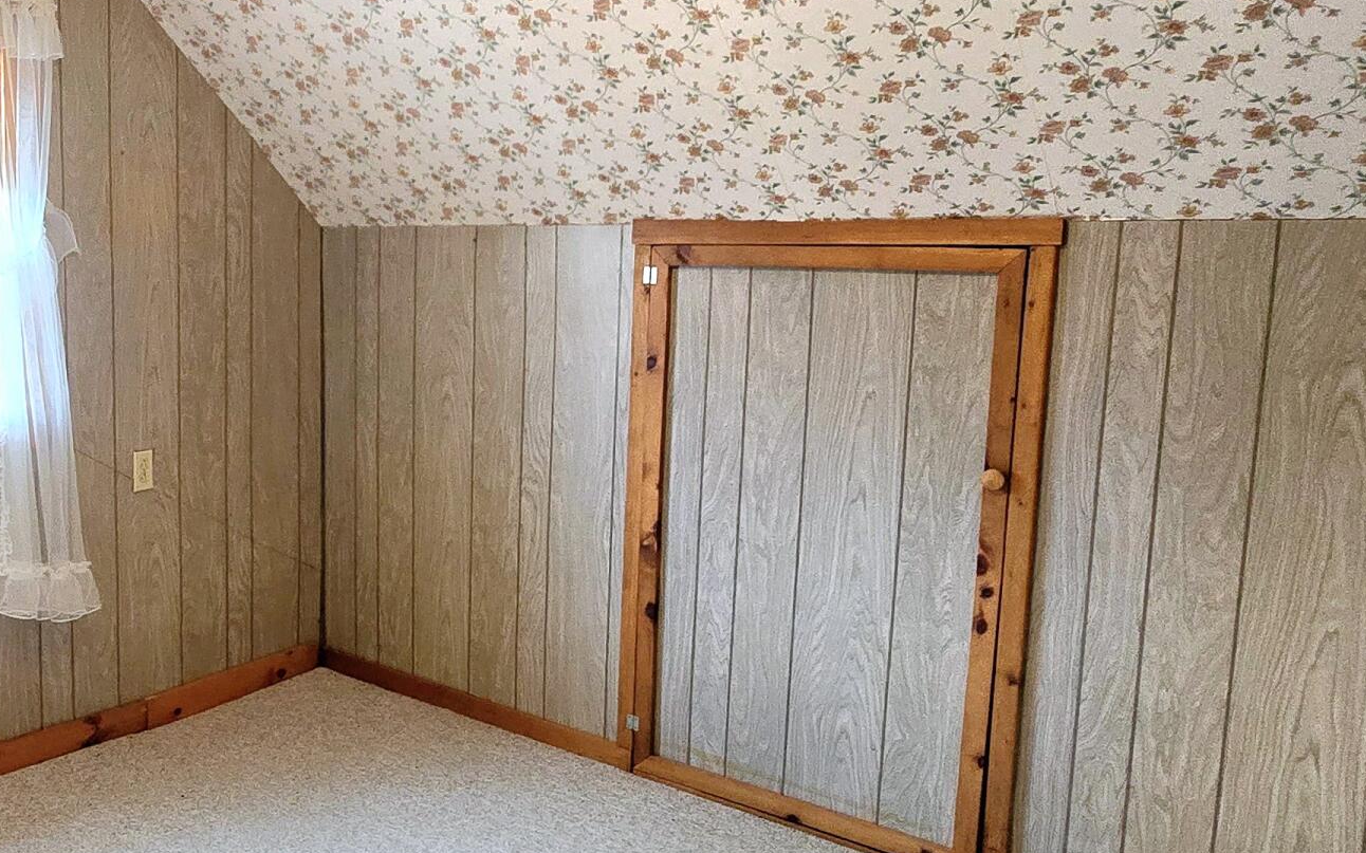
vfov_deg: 39.4
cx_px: 343
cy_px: 464
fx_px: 1191
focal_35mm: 32
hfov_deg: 56.7
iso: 500
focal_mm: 2.2
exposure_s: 1/60.2
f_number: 2.2
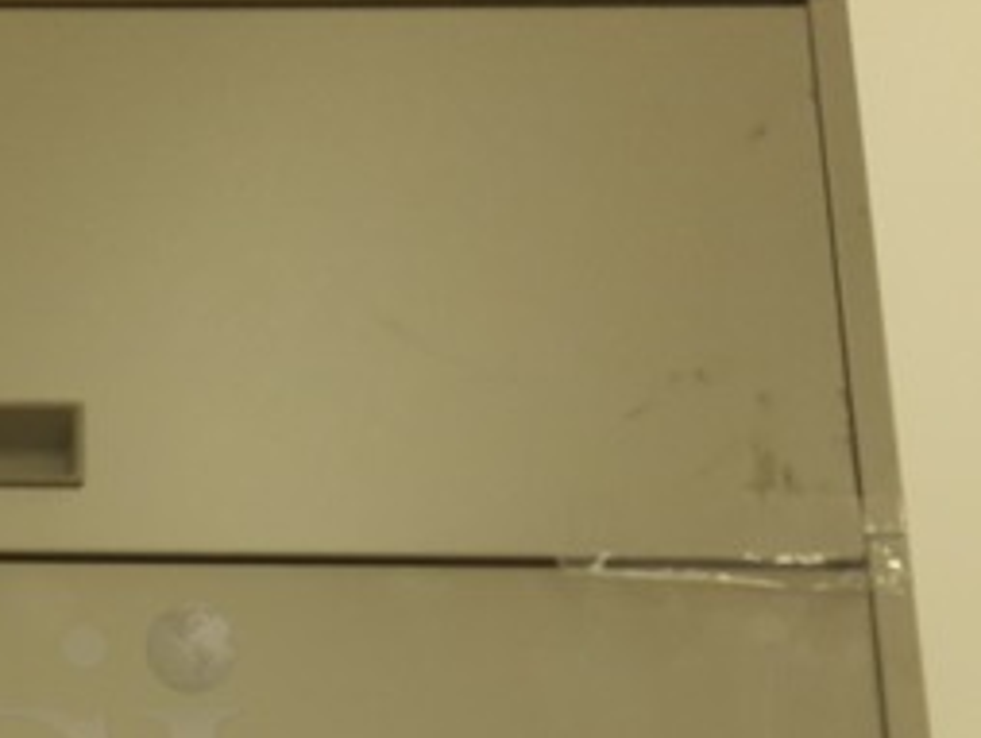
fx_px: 1702
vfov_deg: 23.1
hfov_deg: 29.7
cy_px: 804
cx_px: -35
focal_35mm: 60
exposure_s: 1/60
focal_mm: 4.6
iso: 320
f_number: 2
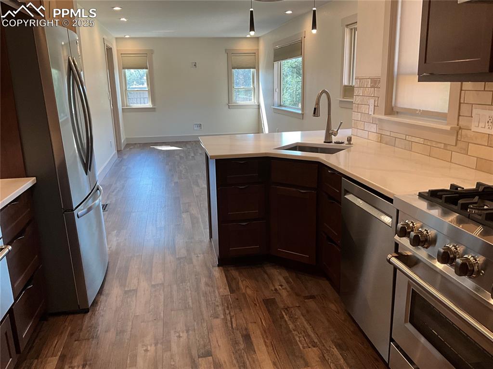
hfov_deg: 61.7
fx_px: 413
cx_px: 246
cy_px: 184
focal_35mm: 29
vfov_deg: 48.2
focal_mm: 3
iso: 64
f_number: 1.8
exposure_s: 1/120
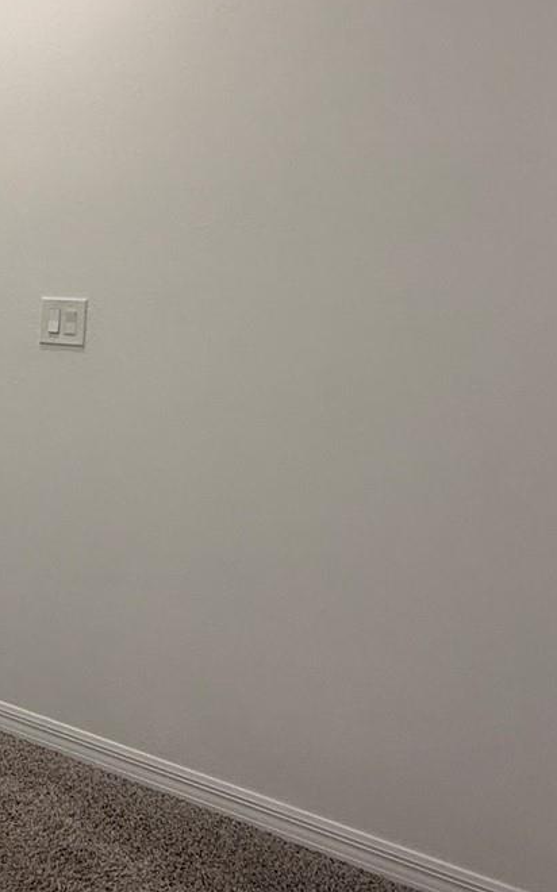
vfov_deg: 53.5
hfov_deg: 29.1
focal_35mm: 36
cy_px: 342
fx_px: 875
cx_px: -155
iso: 125
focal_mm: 2.22
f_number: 2.2
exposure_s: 1/120
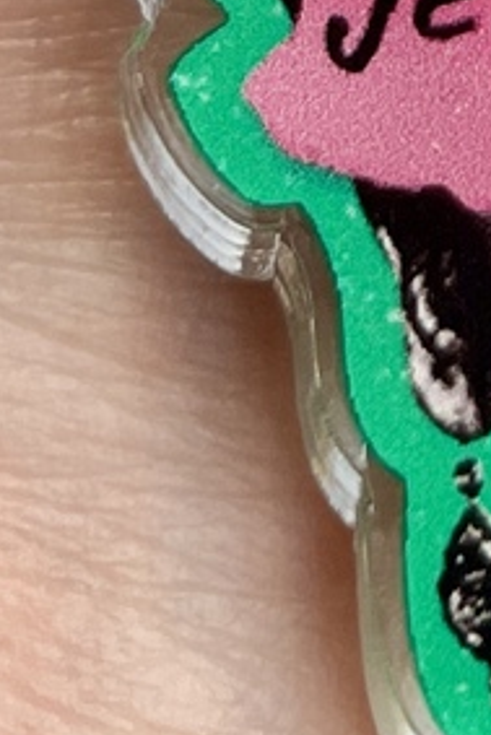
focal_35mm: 172
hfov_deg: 7.4
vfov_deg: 9.9
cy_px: -1221
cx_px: 1265
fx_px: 3514
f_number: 1.6
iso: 32
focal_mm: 4.2
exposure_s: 1/209
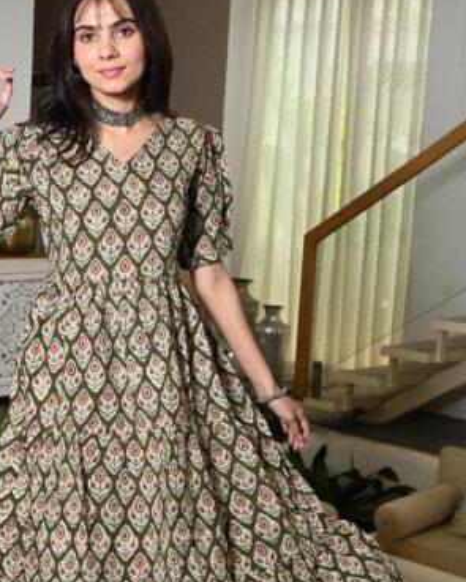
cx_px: 115
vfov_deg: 28.1
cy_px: 390
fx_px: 1156
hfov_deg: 22.6
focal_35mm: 67
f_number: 7.1
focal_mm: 39
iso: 640
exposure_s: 1/160
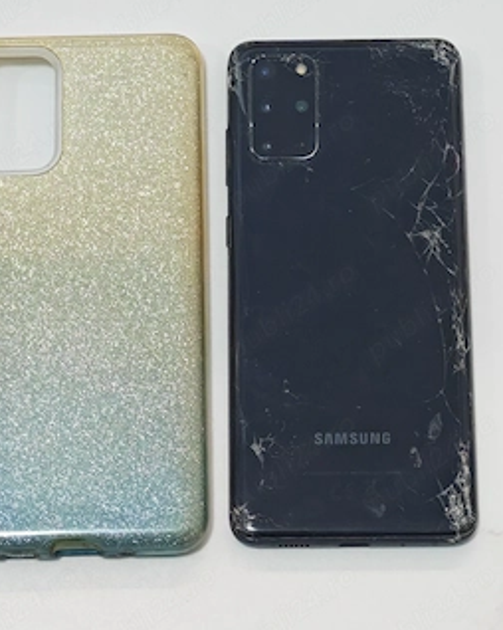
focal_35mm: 118
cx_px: 220
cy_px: 345
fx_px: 2198
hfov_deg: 13.1
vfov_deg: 16.3
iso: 1250
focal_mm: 6.38
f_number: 2.4
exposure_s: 1/33
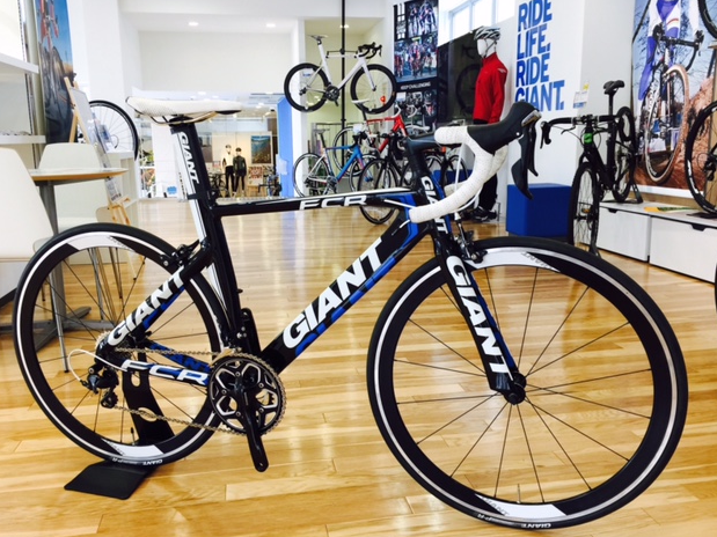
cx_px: 351
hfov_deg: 60.0
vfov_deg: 46.8
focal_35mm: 30
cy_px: 265
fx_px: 621
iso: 32
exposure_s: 1/40
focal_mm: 4.15
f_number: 2.2
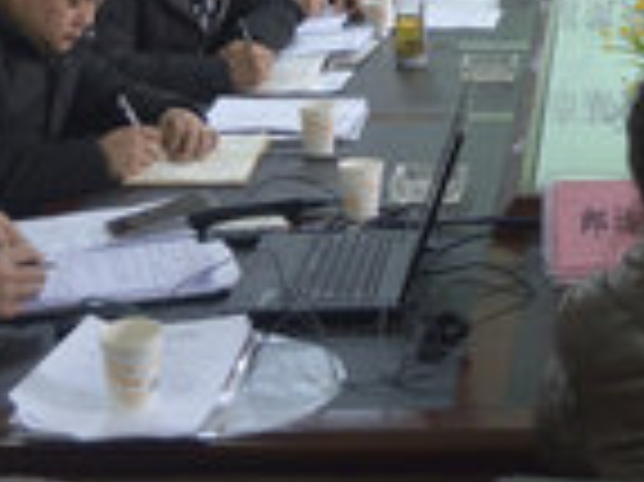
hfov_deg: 20.3
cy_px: -221
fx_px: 1747
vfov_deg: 14.7
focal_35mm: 94
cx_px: 630
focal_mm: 28
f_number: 4
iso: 2000
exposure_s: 1/160
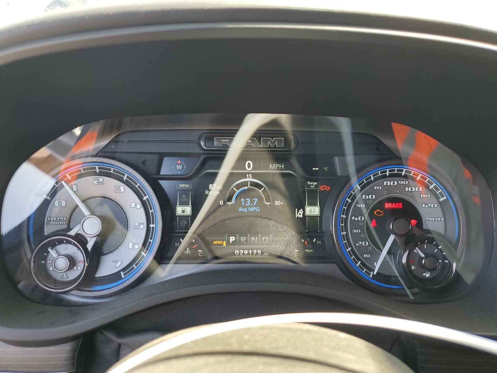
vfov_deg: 53.1
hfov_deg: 67.3
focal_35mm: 26
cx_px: 248
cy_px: 186
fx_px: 373
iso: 50
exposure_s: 1/161
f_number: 1.5
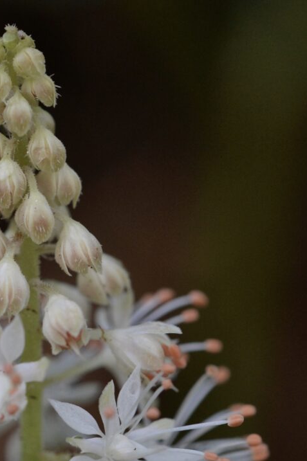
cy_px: 559
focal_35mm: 264
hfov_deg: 5.2
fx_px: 3382
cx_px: 29
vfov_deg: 7.7
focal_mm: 105
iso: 1000
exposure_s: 1/200
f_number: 9
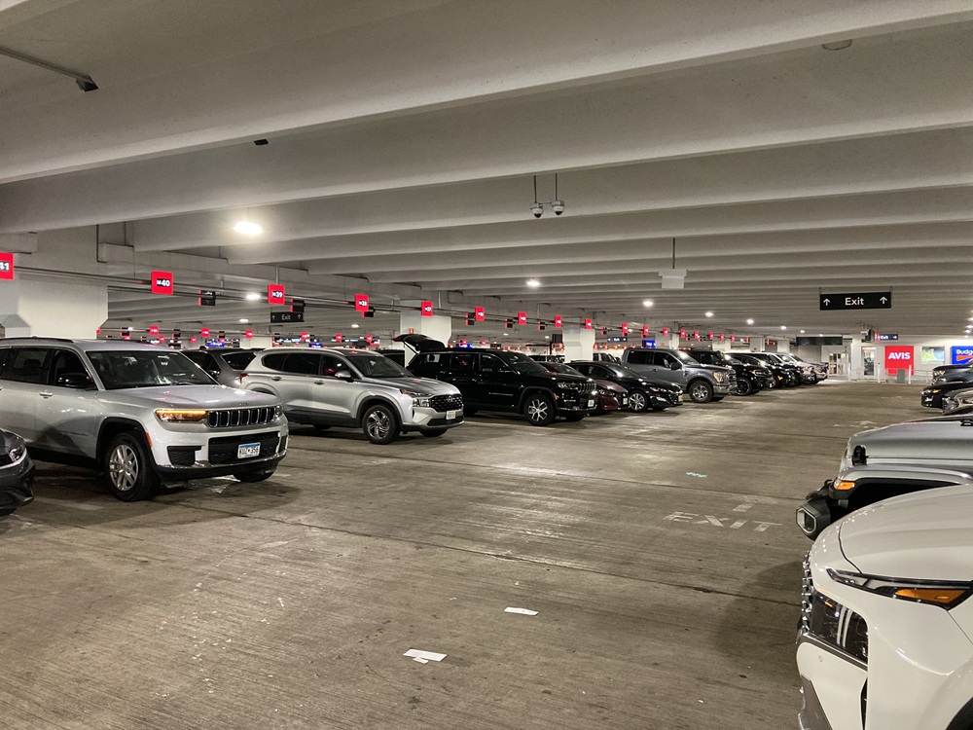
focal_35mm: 28
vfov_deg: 49.7
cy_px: 365
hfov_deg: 63.4
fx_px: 787
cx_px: 486
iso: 320
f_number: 1.8
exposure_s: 1/60
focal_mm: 3.99
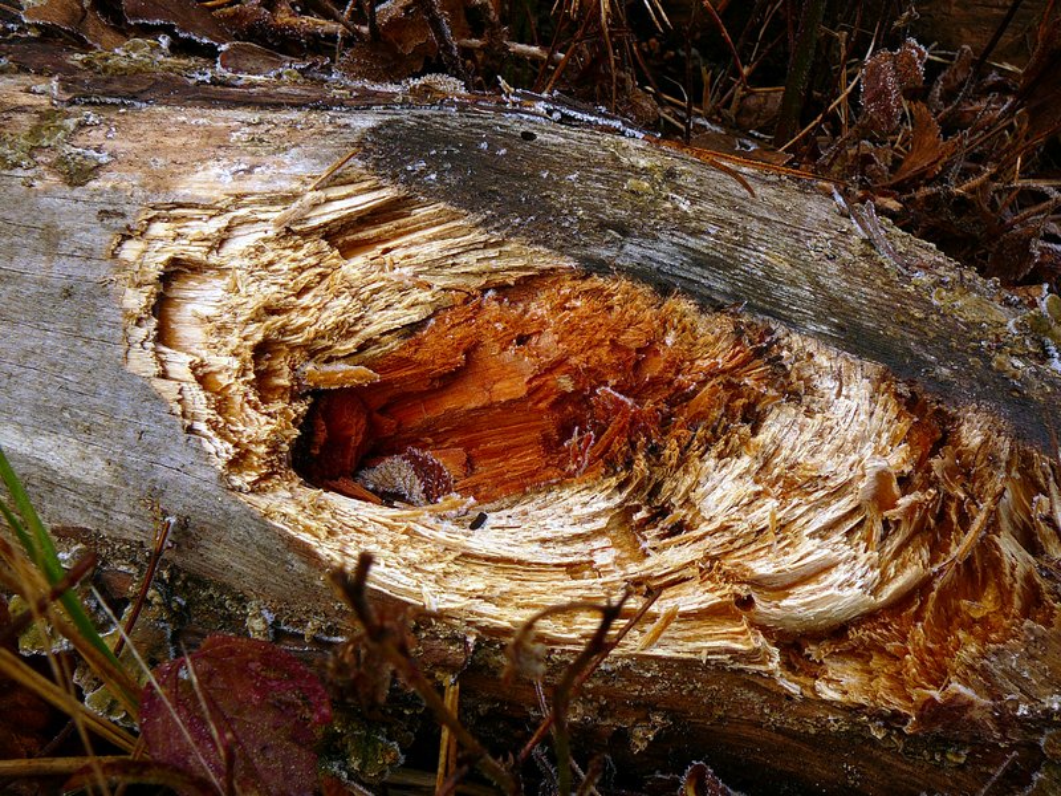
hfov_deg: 52.6
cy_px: 398
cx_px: 530
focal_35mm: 35
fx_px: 1073
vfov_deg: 40.7
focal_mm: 5.2
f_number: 2.8
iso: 80
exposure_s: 1/160
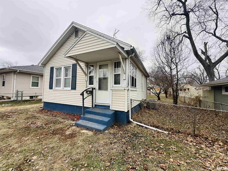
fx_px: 92
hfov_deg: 102.1
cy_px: 86
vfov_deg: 85.7
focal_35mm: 14
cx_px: 114
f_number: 2.2
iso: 40
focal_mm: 2.22
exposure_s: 1/270
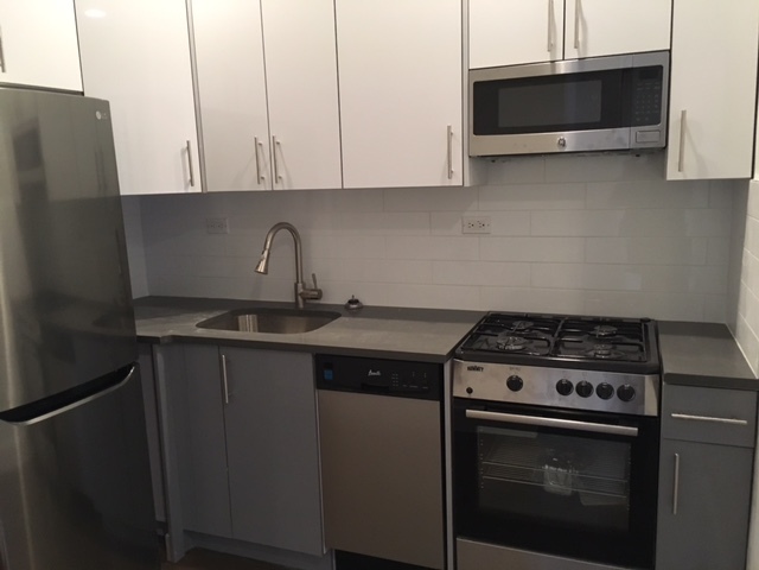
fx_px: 636
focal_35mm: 29
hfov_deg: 61.7
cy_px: 285
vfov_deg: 48.2
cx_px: 380
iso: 200
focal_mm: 4.15
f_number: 2.2
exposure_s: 1/30
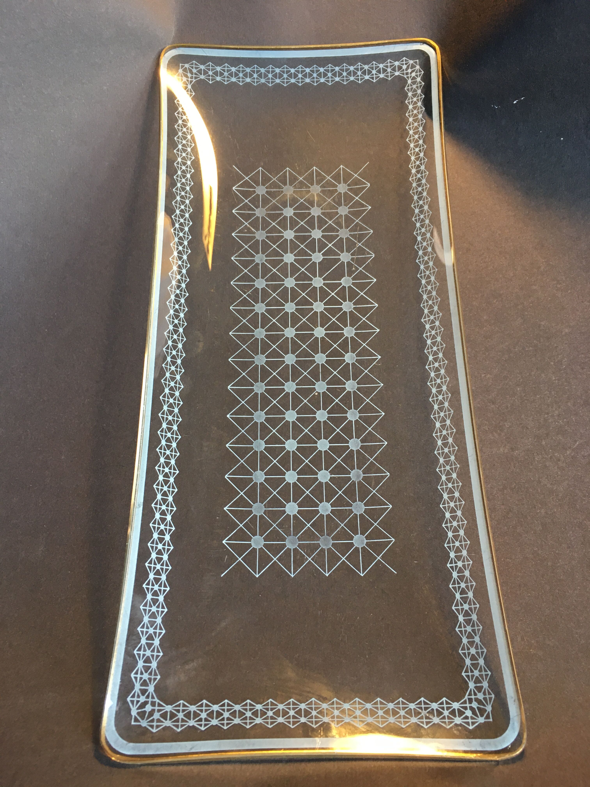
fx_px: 659
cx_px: 295
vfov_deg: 61.7
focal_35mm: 29
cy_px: 394
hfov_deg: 48.2
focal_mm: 4.15
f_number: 2.2
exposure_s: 1/33
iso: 100
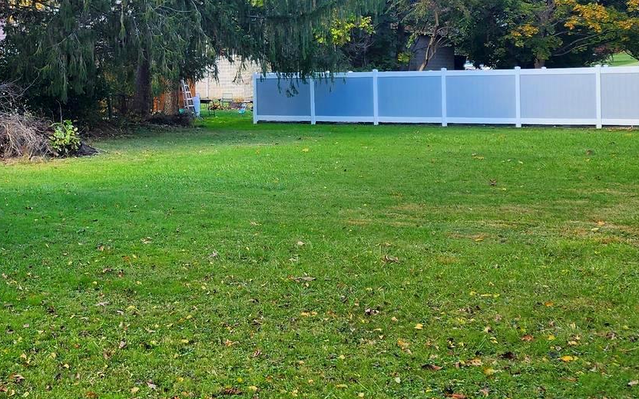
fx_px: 1045
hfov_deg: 32.9
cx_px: 115
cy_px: 84
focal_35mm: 60
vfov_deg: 21.4
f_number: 1.8
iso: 12
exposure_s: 1/212
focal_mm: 6.4
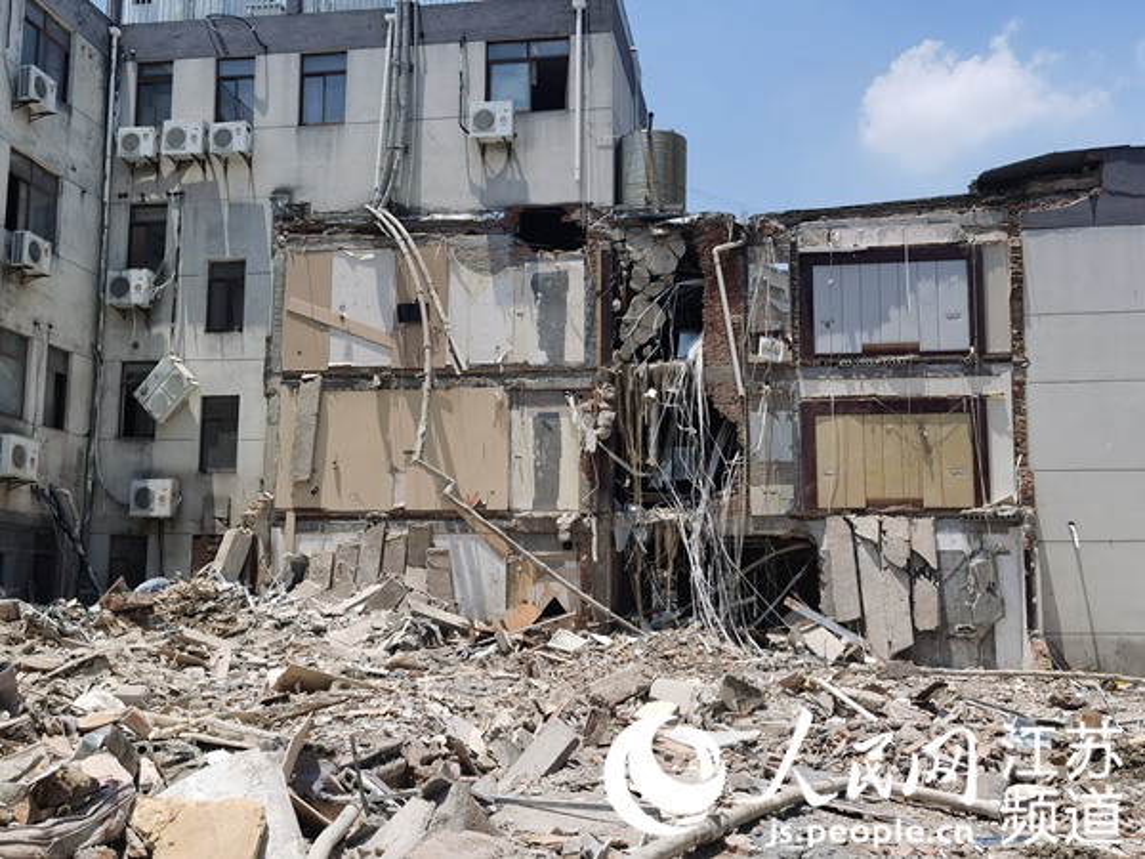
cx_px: 572
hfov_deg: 50.1
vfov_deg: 38.7
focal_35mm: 37
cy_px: 430
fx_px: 1224
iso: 50
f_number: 1.6
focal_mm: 5.56
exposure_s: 1/4505
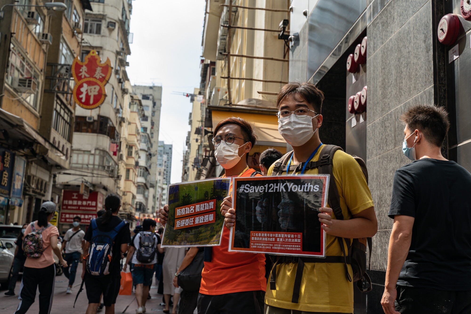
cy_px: 157
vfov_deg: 33.4
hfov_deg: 48.5
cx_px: 236
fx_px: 523
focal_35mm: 40
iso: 200
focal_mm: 40
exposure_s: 1/320
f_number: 5.6
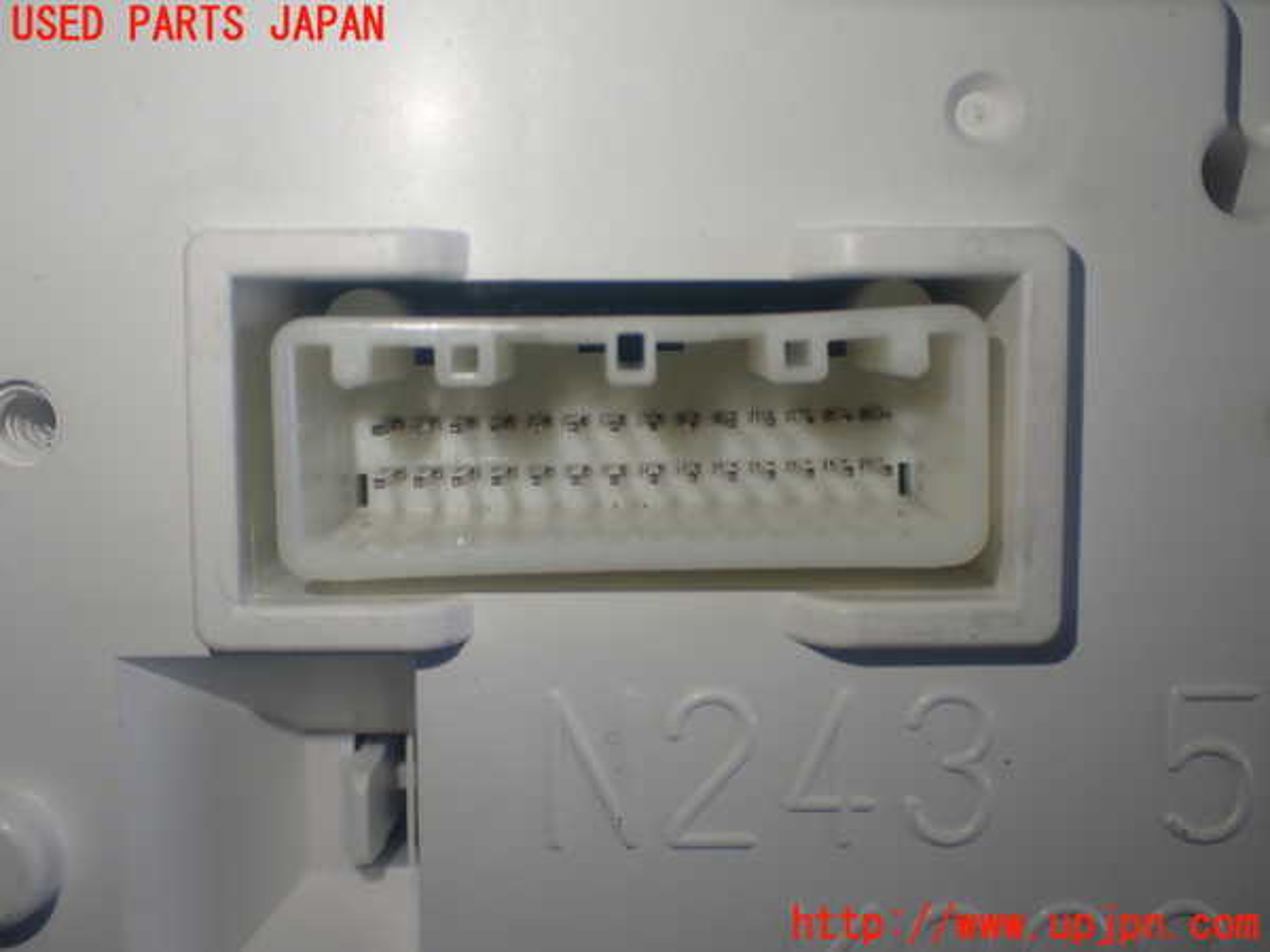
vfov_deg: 35.1
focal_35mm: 41
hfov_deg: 45.8
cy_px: 476
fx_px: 1504
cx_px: 635
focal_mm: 7.31
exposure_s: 1/125
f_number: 2.8
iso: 100
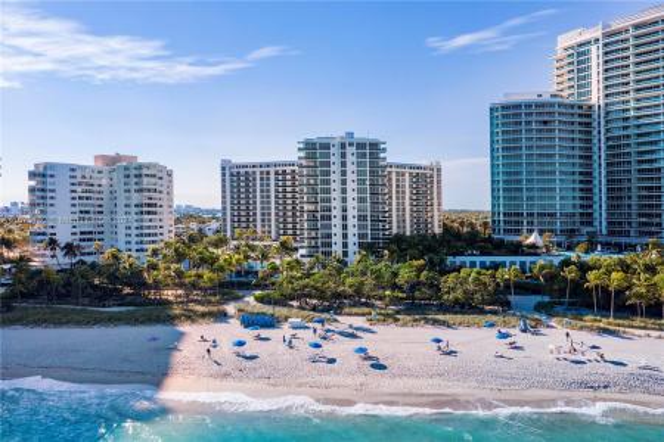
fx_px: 516
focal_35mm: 28
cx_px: 332
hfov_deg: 65.5
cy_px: 221
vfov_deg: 46.4
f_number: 10
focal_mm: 10.26
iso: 100
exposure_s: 1/240
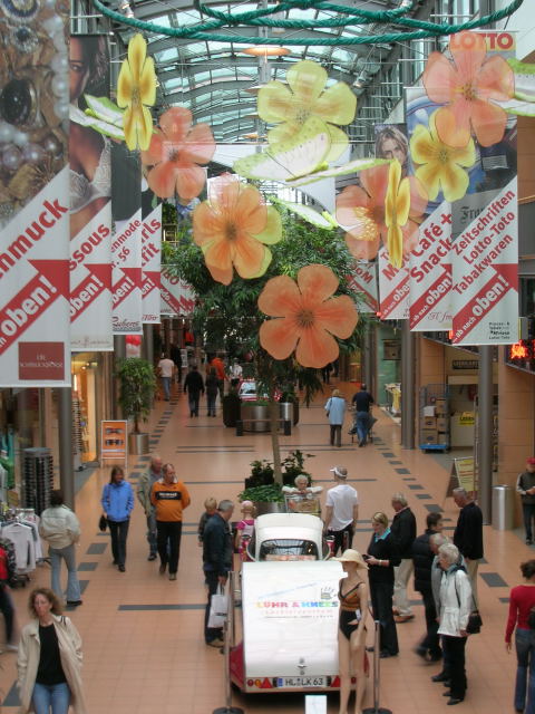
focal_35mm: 58
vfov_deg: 33.2
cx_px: 268
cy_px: 357
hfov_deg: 25.2
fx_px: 1195
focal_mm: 9.7
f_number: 5.9
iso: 50
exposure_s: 1/17
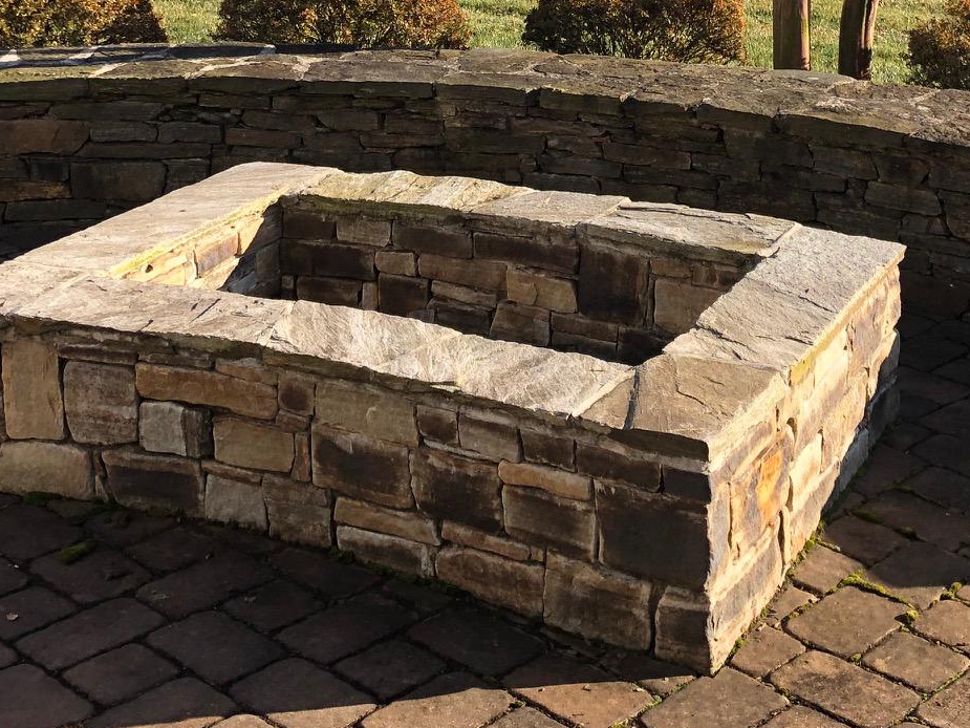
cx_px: 624
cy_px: -42
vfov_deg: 22.8
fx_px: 1710
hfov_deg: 31.5
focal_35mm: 61
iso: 20
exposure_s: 1/842
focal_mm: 3.99
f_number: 1.8
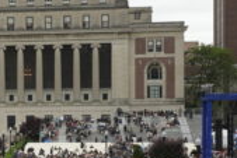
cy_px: 112
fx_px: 850
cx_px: -31
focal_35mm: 129
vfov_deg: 10.6
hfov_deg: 15.4
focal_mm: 56
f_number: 5.6
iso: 500
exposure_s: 1/320
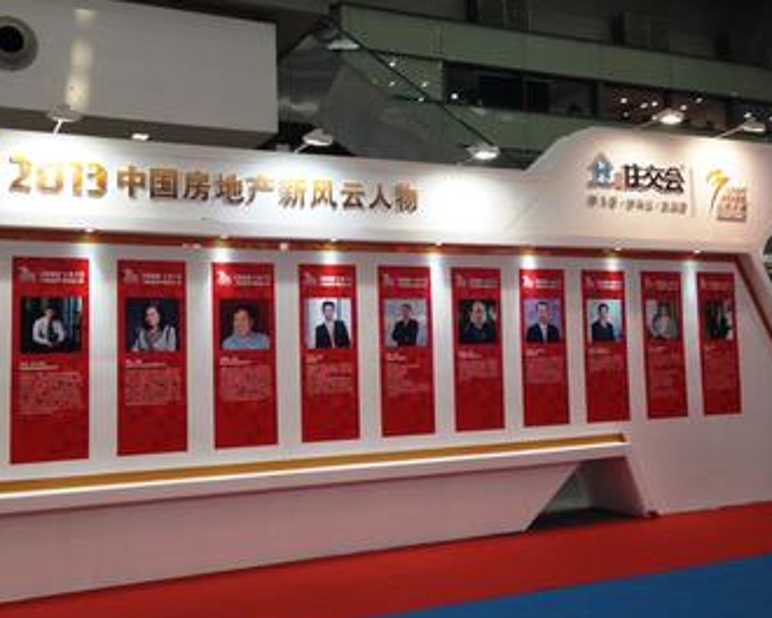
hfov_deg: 46.6
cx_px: 313
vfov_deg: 38.2
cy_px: 288
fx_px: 891
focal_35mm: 39
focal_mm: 4.12
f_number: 2.4
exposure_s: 1/60
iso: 64
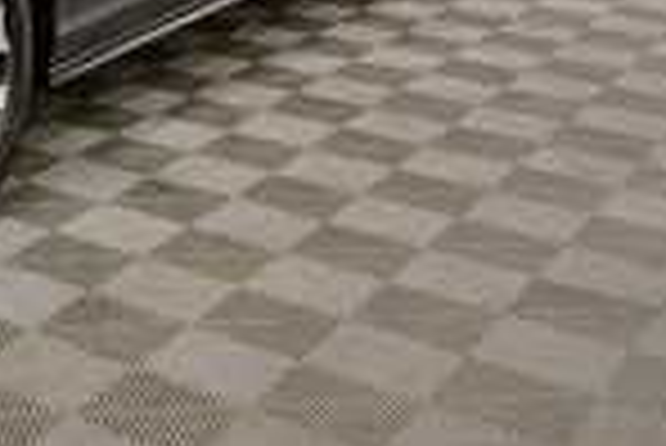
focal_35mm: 73
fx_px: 1352
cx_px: -202
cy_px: -124
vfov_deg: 17.6
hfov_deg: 24.2
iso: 1400
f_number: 5.3
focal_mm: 18
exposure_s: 1/125
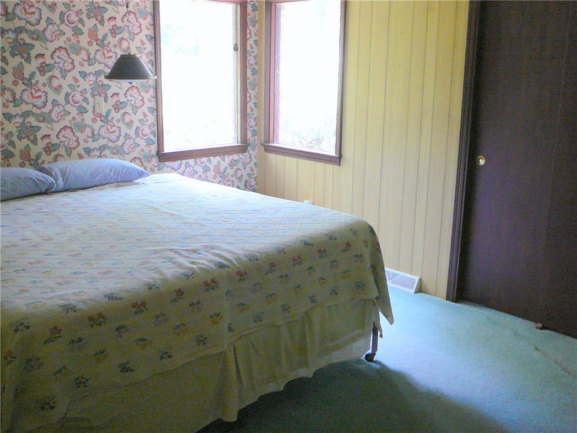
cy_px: 216
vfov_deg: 40.7
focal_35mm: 35
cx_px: 288
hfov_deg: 52.6
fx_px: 583
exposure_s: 1/8
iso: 200
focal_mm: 5.2
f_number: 2.8
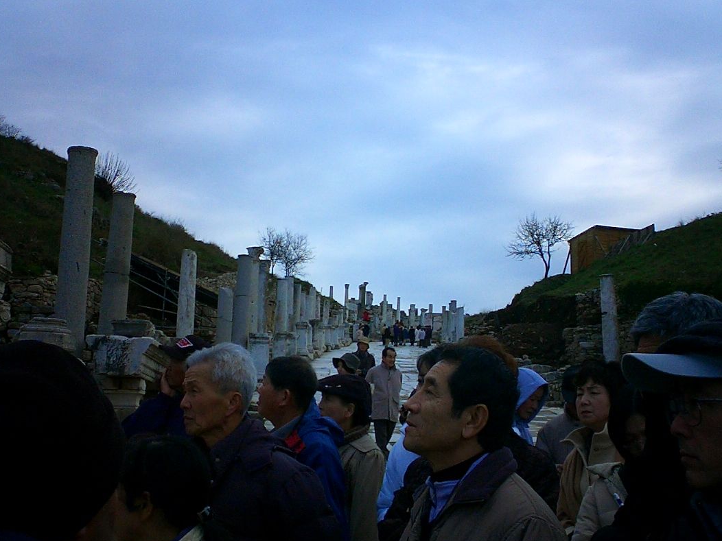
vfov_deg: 32.2
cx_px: 377
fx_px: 939
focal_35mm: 45
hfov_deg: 42.1
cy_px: 296
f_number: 3.5
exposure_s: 1/1600
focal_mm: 5.6
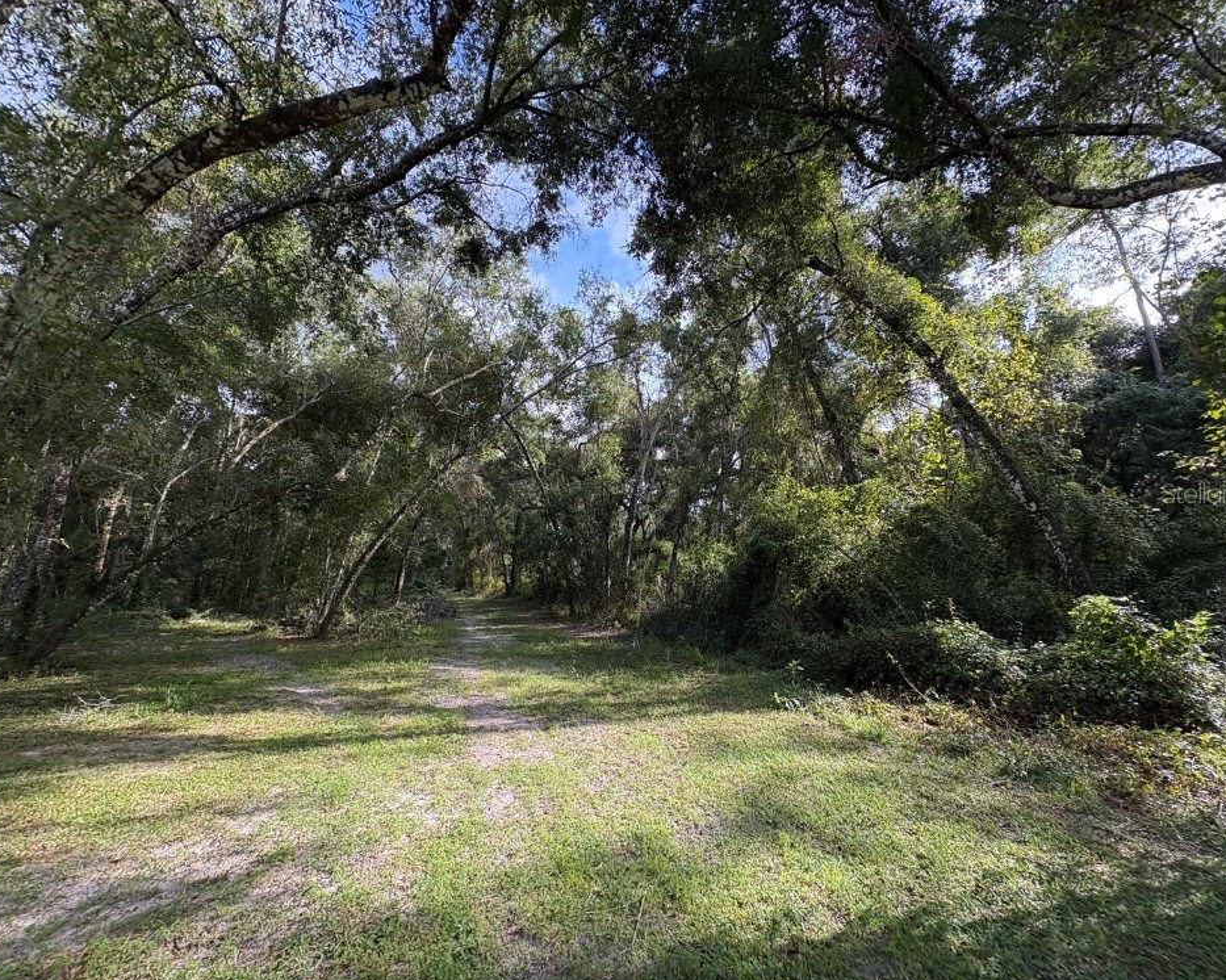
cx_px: 612
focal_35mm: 15
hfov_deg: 96.8
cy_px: 493
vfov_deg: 84.0
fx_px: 544
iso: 64
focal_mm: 2.22
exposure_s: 1/198
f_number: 2.2
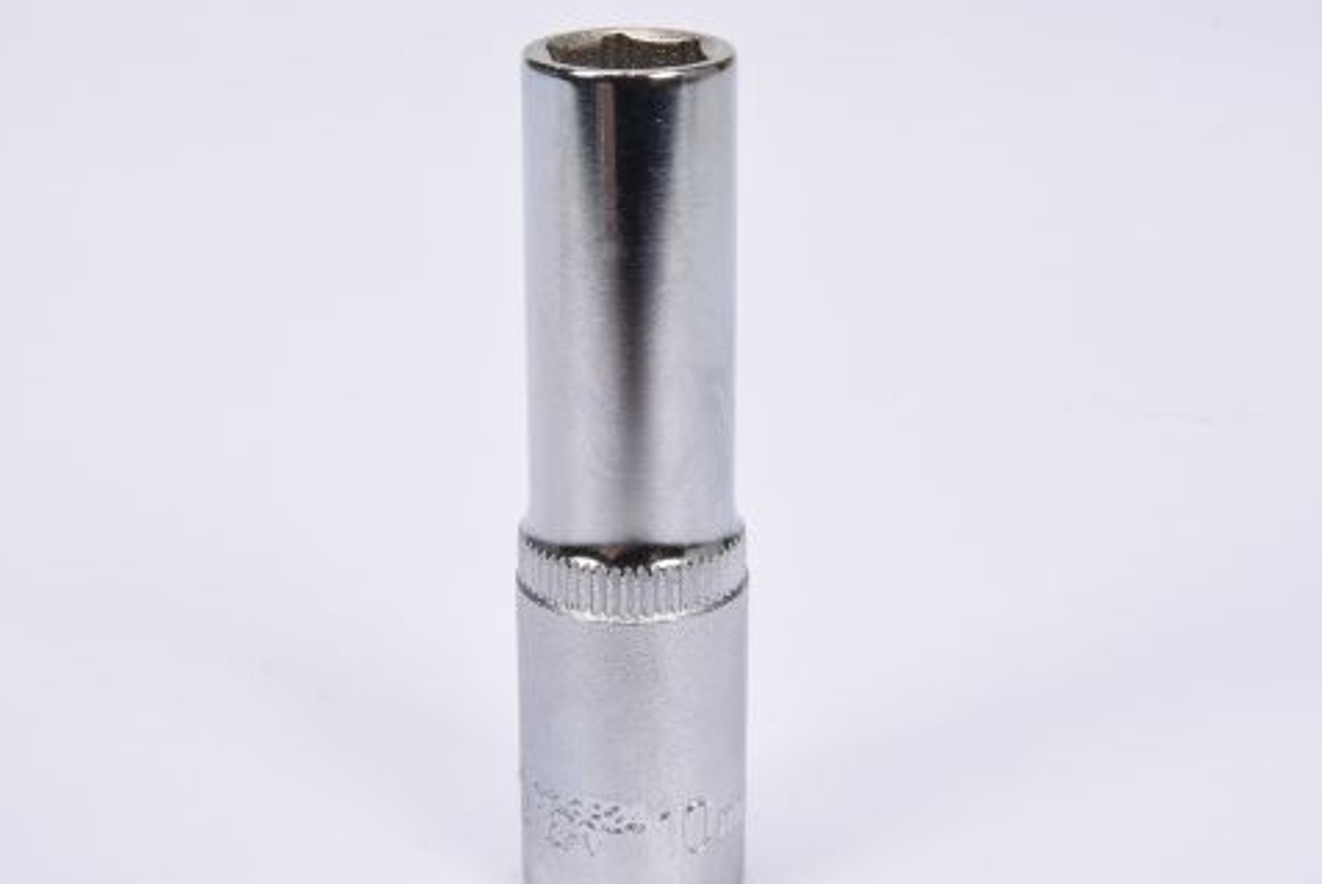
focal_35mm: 86
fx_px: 3161
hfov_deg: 23.6
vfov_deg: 15.9
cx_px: 631
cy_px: 477
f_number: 18
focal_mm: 50
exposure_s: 1/125
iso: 250
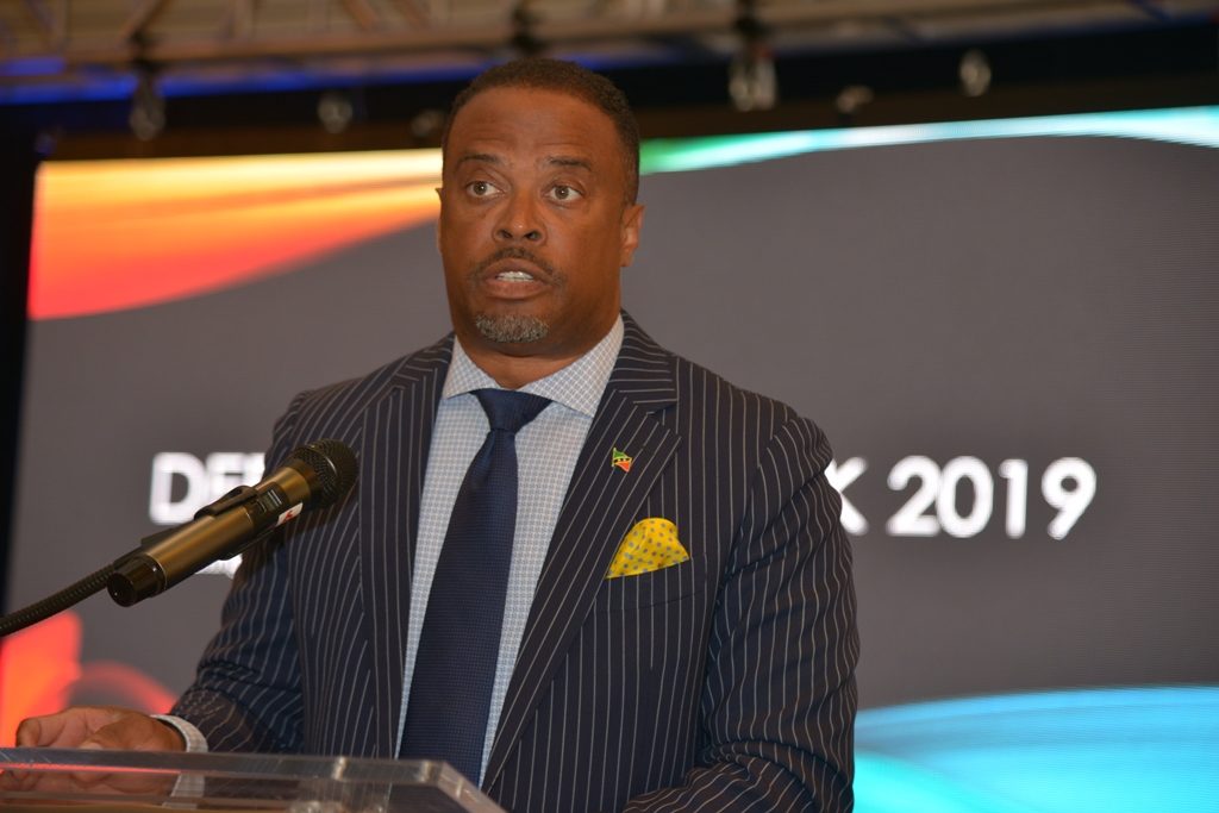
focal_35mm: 112
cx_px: 610
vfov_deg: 12.2
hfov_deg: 18.3
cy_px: 406
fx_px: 3793
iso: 500
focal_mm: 112
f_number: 4
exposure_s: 1/60
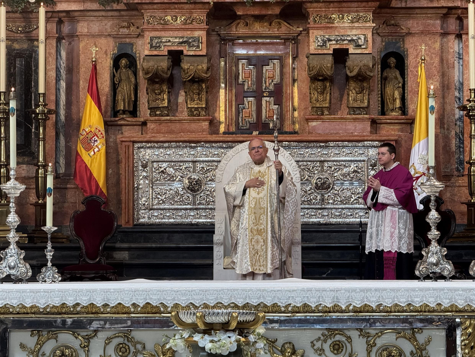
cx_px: 249
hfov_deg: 15.6
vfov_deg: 11.8
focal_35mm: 126
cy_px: 175
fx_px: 1729
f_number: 2.8
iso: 200
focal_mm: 15.66
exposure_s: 1/50
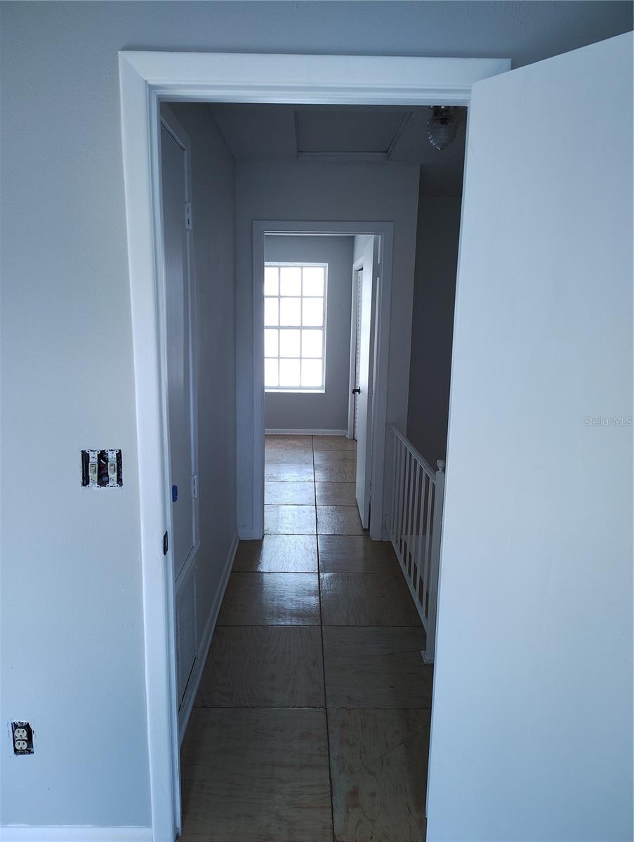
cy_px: 421
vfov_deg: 71.5
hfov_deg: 56.9
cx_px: 317
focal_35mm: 24
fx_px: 585
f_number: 1.8
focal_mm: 5.56
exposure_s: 1/120
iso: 249
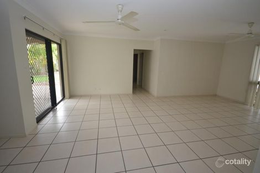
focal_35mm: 17
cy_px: 86
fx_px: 125
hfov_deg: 92.5
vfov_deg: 69.6
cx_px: 130
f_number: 4.2
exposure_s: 1/60
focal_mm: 11.5
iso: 500
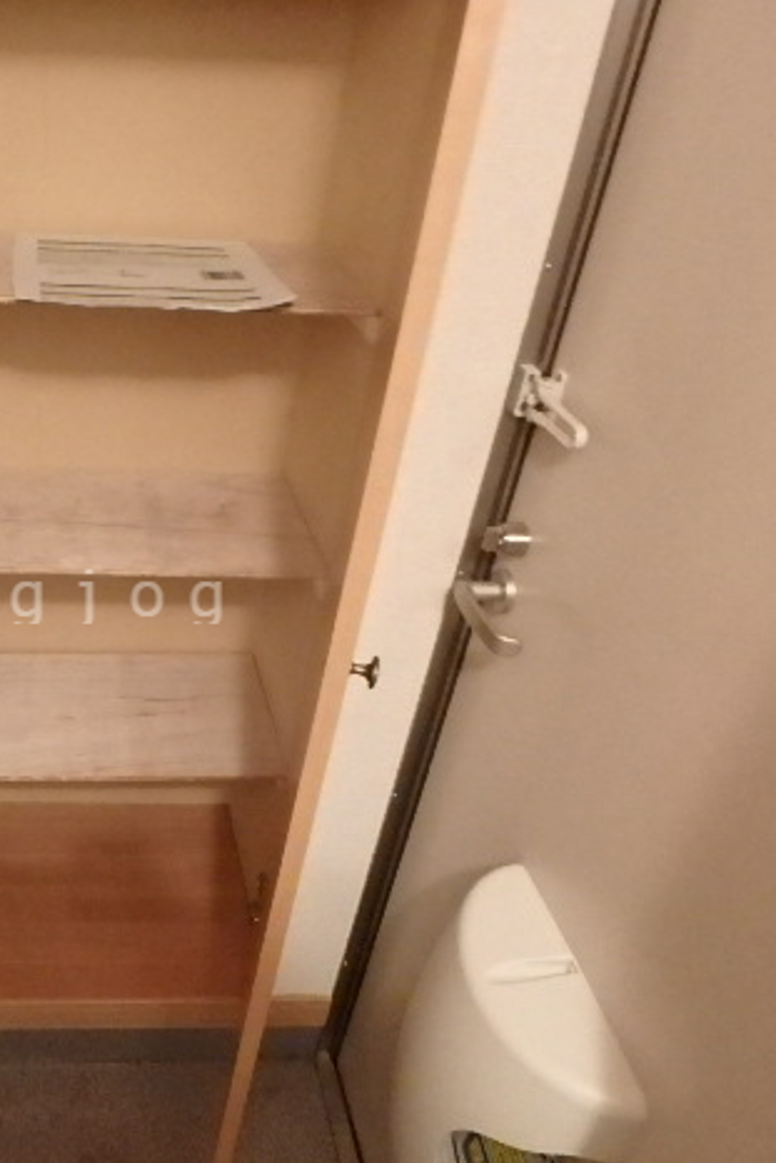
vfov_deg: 61.9
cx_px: 65
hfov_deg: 40.1
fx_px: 969
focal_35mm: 30
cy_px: 594
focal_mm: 3.7
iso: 1600
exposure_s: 1/8
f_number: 3.5
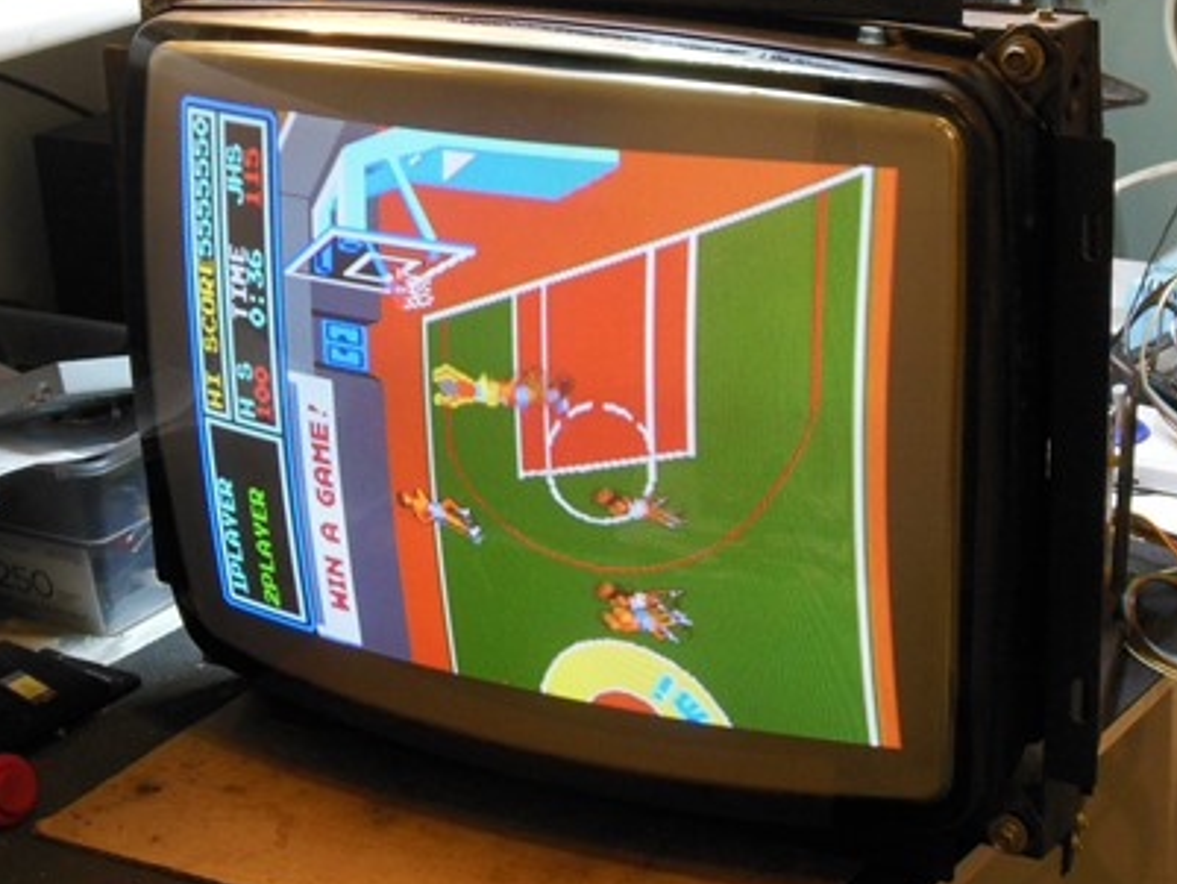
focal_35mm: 48
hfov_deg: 39.6
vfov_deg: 30.3
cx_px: 622
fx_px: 1633
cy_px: 402
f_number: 3.8
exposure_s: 1/13
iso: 400
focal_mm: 7.7
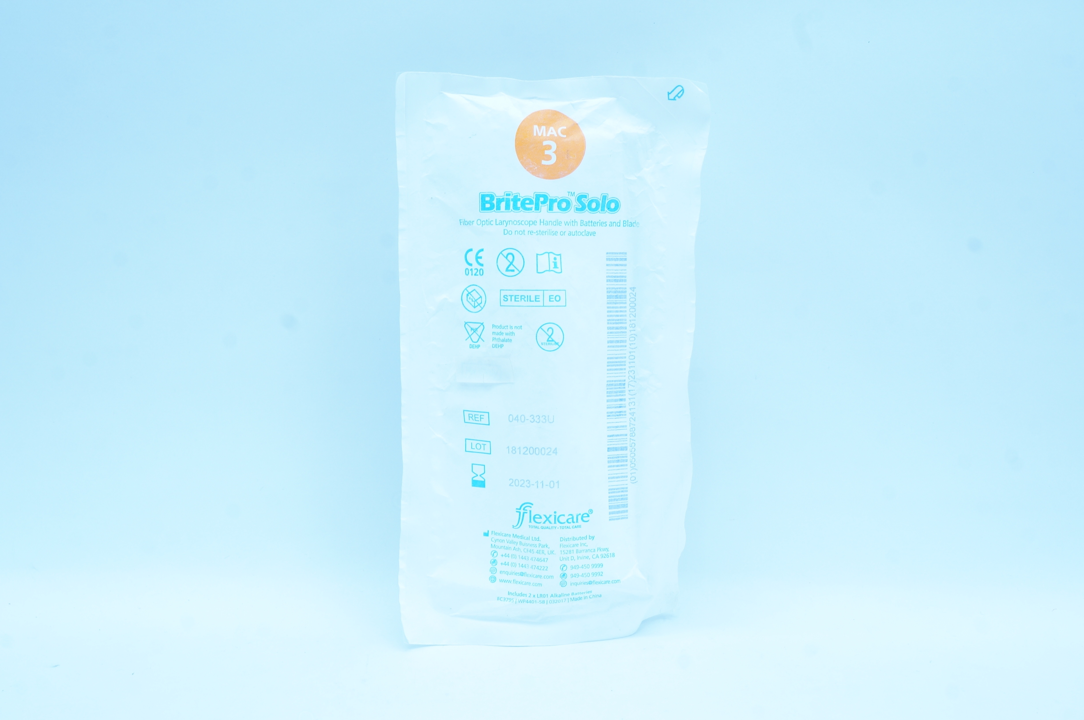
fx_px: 1444
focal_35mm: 48
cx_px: 542
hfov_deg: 41.2
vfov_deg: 28.0
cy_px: 360
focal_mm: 32
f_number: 11
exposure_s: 1/15
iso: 400
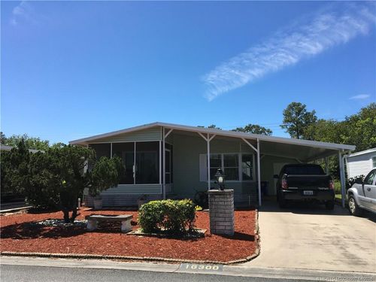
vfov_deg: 48.2
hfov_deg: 61.7
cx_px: 188
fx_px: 315
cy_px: 141
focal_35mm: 29
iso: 25
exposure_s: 1/1603
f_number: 2.2
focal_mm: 4.15
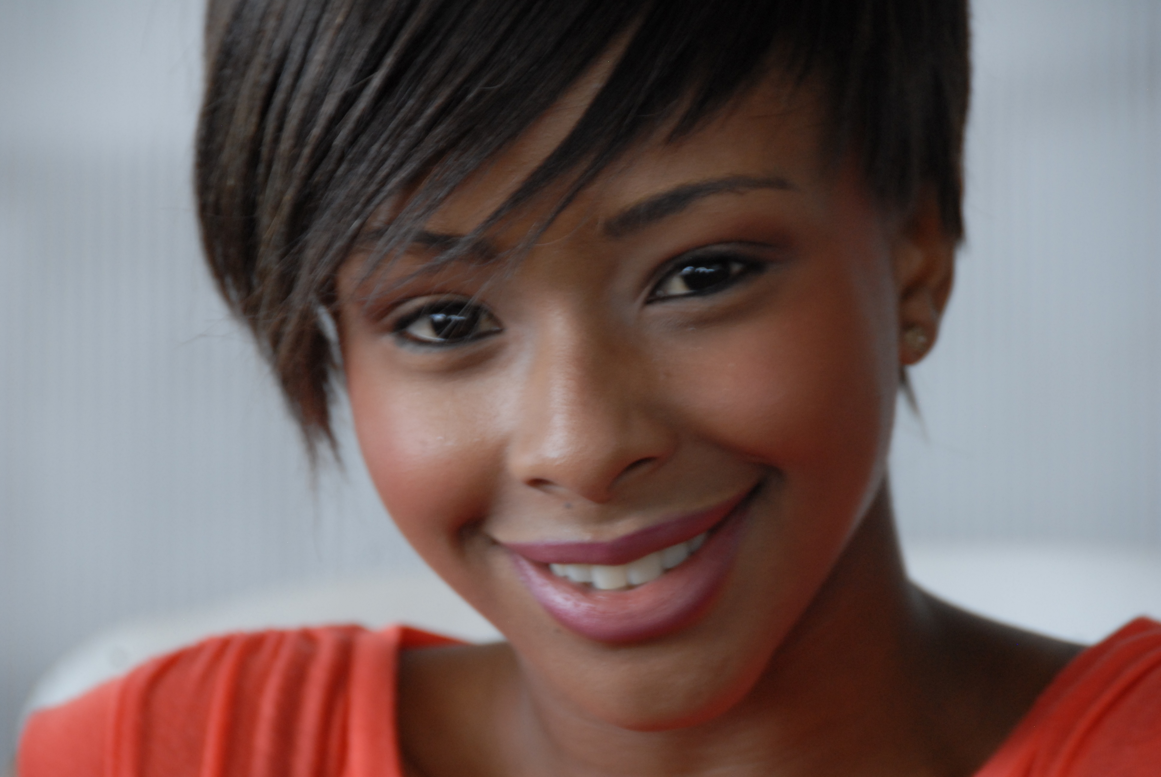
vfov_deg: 4.6
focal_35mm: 300
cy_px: 388
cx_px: 580
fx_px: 9687
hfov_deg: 6.9
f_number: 5.6
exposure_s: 1/20
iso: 400
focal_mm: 200
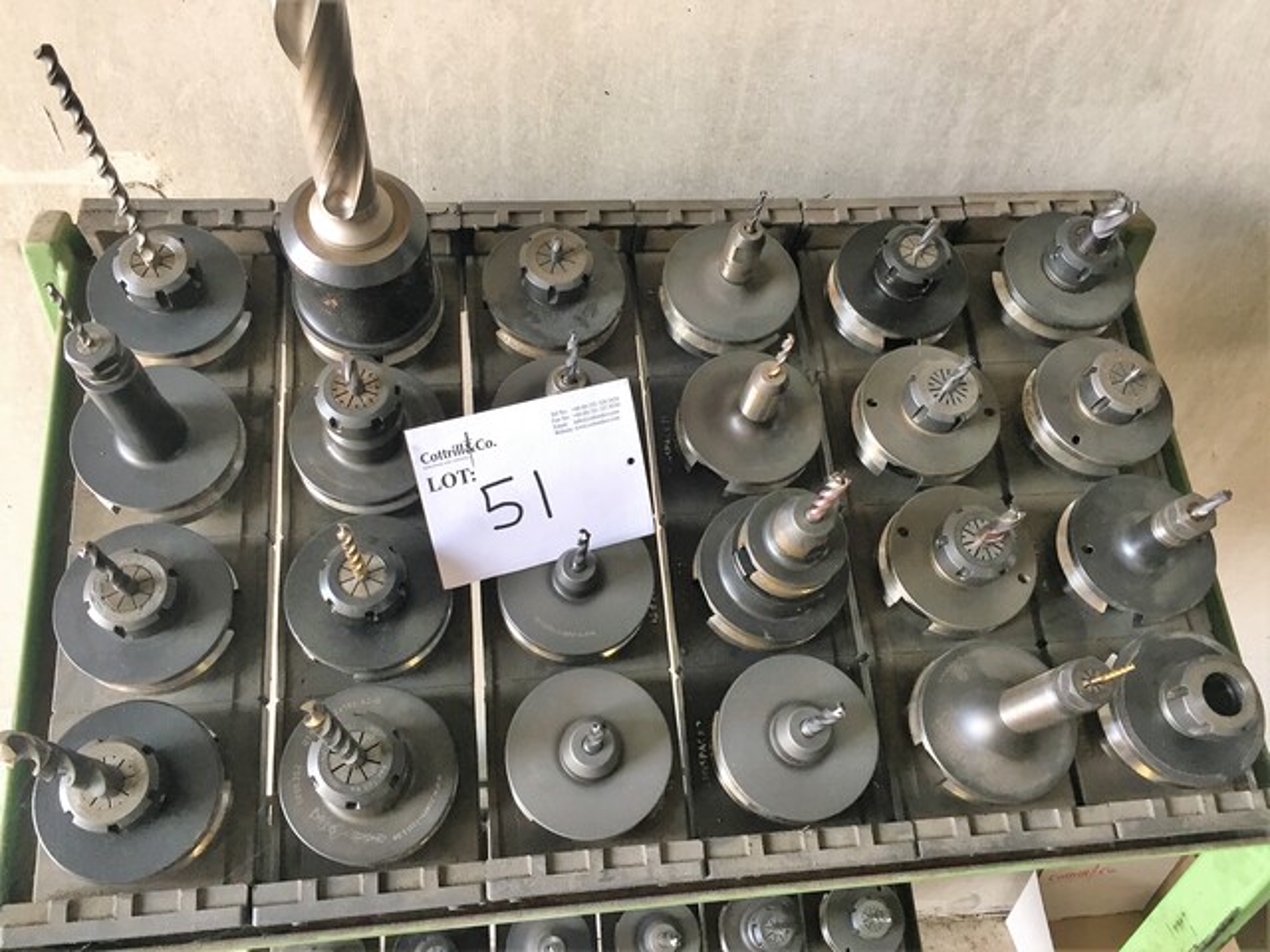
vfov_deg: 48.2
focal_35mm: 29
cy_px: 476
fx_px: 1064
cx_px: 635
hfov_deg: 61.7
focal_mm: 4.15
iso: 50
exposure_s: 1/33
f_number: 2.2
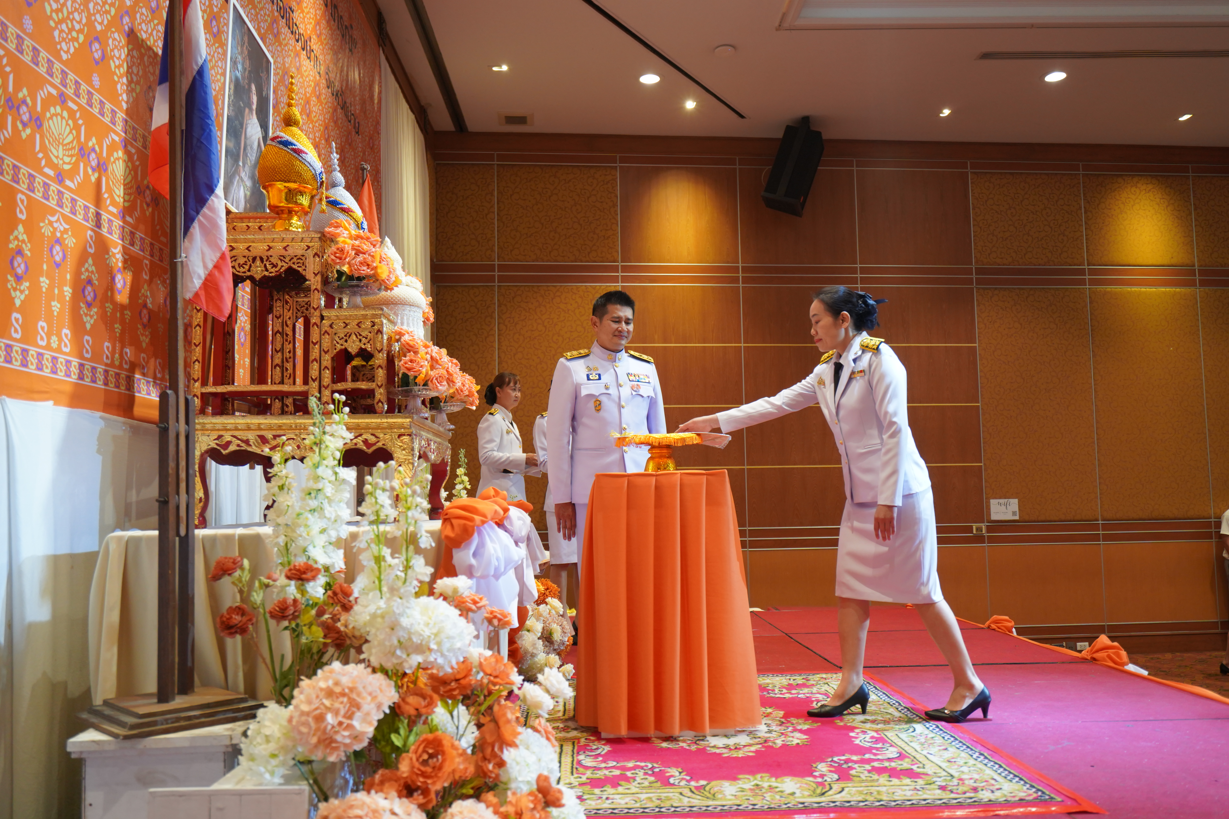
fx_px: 990
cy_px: 410
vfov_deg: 45.0
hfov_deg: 63.7
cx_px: 614
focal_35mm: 29
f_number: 4
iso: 1600
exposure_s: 1/200
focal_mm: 29
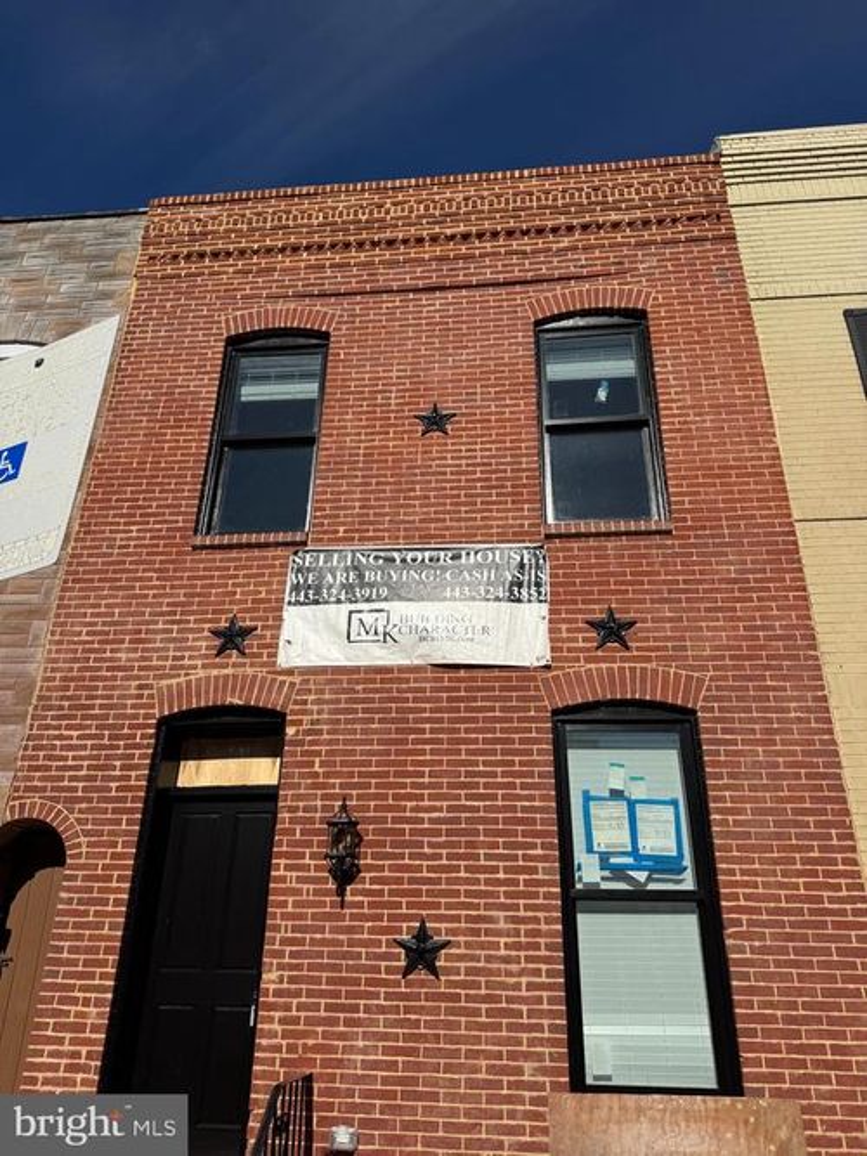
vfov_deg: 71.6
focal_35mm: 24
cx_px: 434
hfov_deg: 56.8
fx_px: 802
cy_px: 578
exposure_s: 1/10417
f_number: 1.78
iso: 80
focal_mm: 6.76
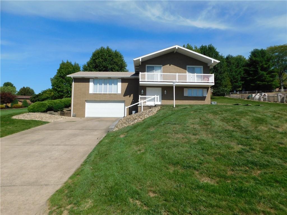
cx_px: 144
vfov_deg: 58.9
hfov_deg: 73.9
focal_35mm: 23
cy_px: 108
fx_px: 191
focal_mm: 4
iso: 125
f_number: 6
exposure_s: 1/640
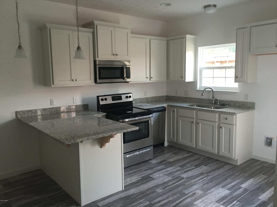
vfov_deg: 48.2
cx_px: 138
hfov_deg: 61.7
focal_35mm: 29
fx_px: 232
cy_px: 104
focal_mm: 4.15
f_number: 2.2
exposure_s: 1/15
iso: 64
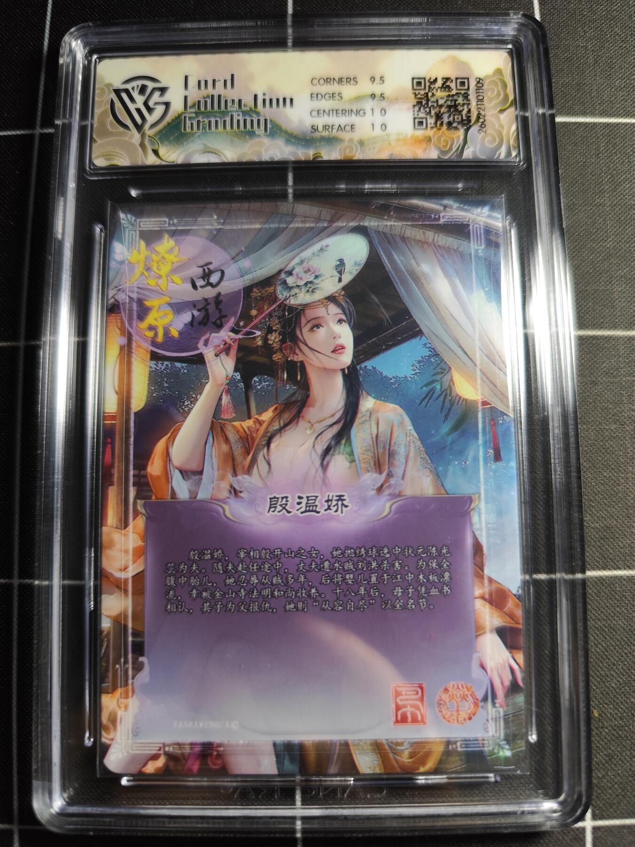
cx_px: 318
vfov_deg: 73.9
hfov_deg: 58.9
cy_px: 424
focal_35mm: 23
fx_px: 563
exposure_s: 1/100
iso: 400
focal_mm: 6.14
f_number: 1.65
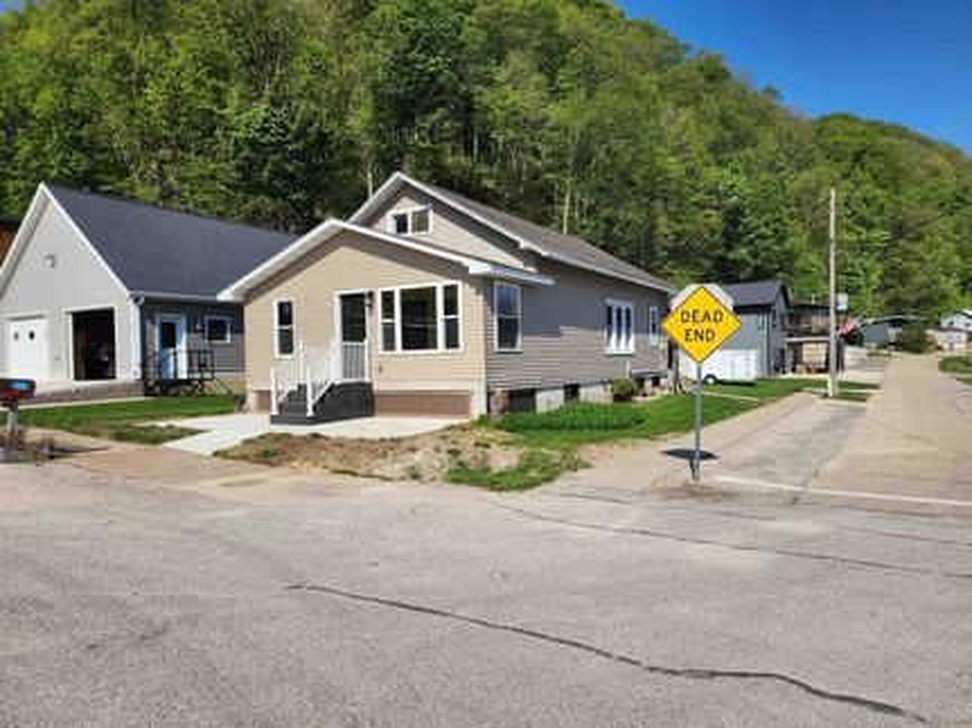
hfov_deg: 73.9
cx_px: 486
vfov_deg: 58.9
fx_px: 646
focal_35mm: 23
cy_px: 364
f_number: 1.8
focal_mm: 6.4
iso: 12
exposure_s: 1/1610
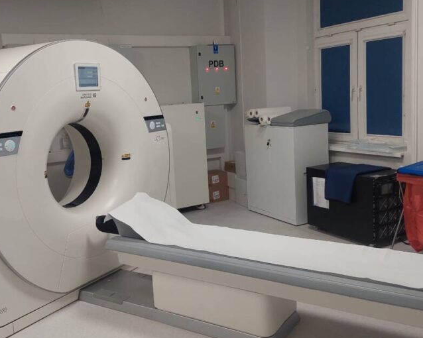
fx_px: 451
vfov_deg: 41.1
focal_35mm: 36
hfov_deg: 50.3
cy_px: 170
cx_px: 199
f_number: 1.8
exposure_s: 1/100
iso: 160
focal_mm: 5.23
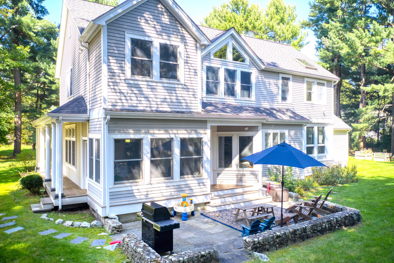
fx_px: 306
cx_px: 197
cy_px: 132
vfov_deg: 46.4
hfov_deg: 65.5
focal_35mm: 28
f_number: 2.8
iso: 120
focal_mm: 10.26
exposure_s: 1/30
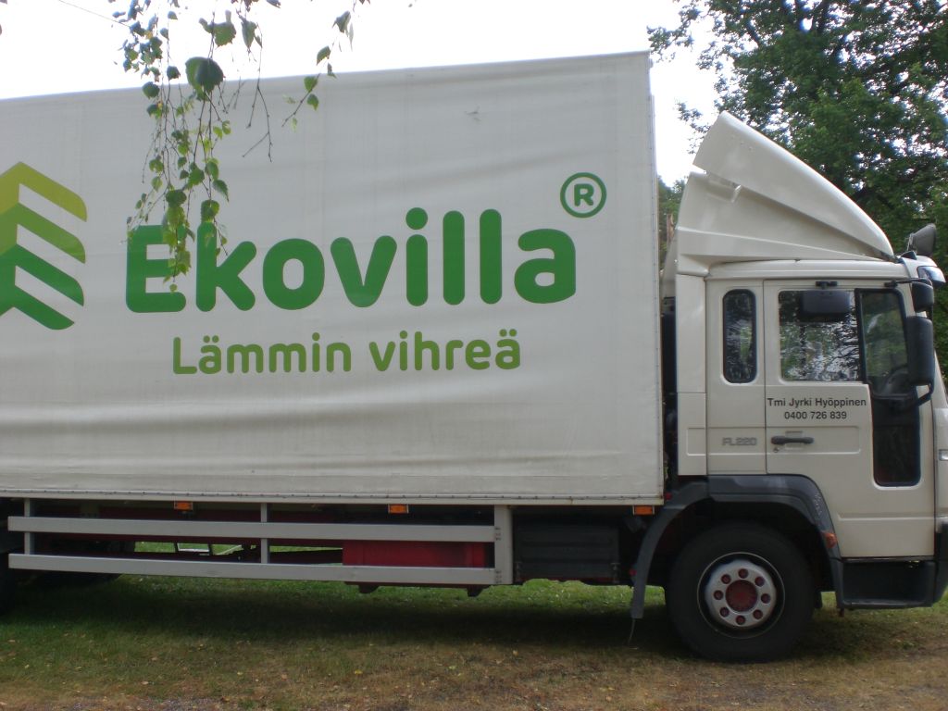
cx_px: 474
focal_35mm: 38
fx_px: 1041
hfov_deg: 49.0
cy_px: 356
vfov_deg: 37.7
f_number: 3.1
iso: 50
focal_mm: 6.3
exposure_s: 1/80
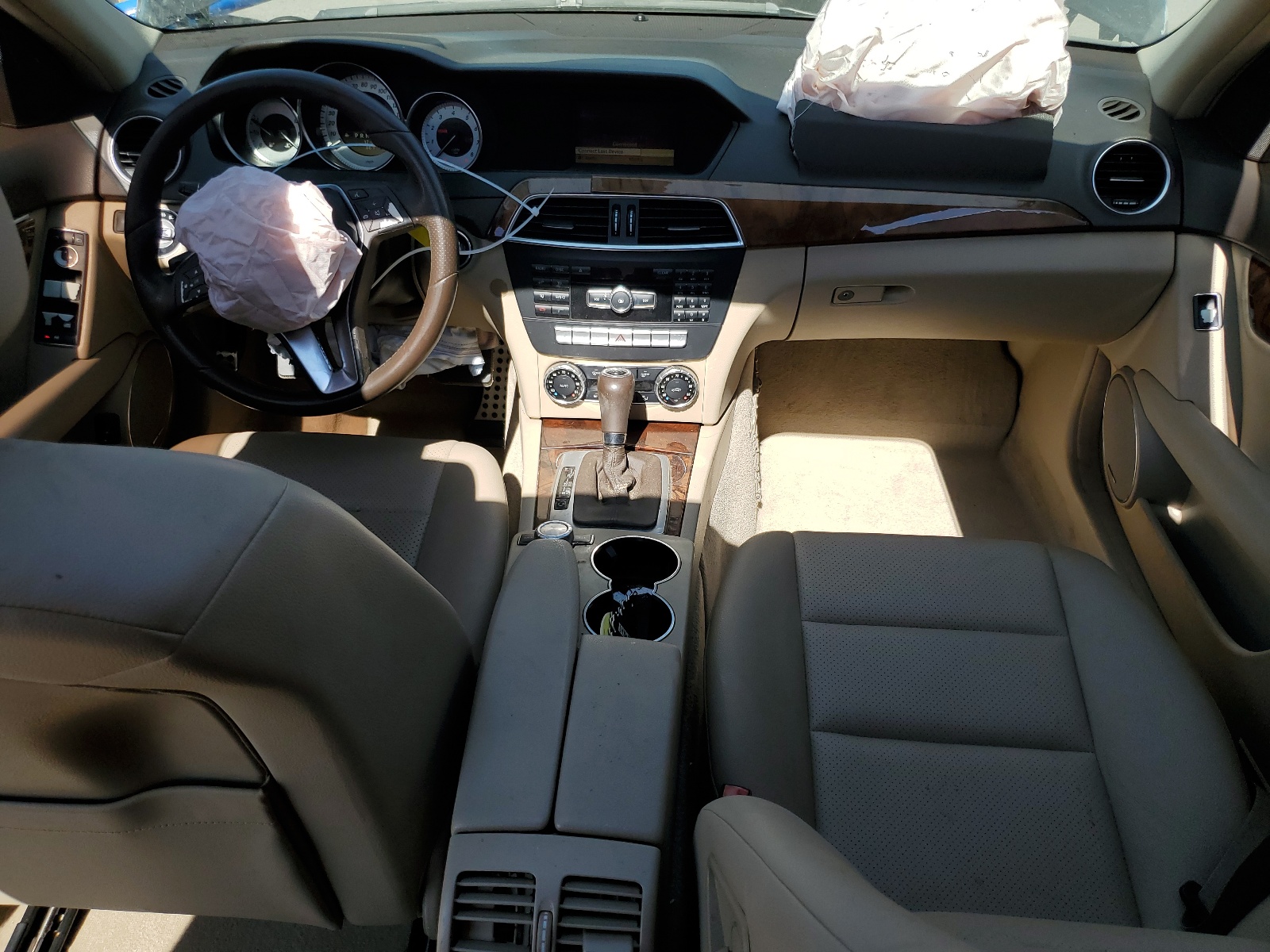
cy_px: 476
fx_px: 954
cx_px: 635
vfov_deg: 53.1
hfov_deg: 67.3
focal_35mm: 26
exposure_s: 1/1667
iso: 50
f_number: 1.5
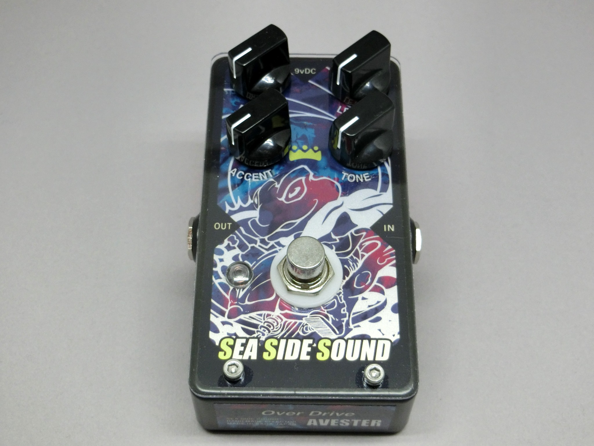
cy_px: 223
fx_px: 892
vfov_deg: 28.0
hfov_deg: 36.8
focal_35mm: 52
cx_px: 297
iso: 320
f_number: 4.7
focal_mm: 9.3
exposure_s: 1/125
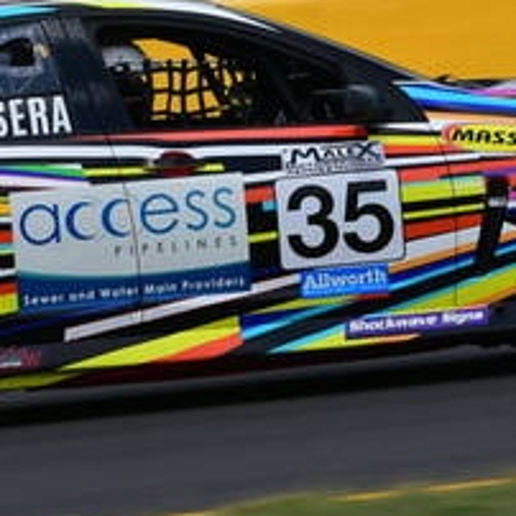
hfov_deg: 1.4
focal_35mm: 1213
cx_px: 123
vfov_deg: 1.4
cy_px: 107
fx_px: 20457
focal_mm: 240
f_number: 13
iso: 200
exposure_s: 1/320
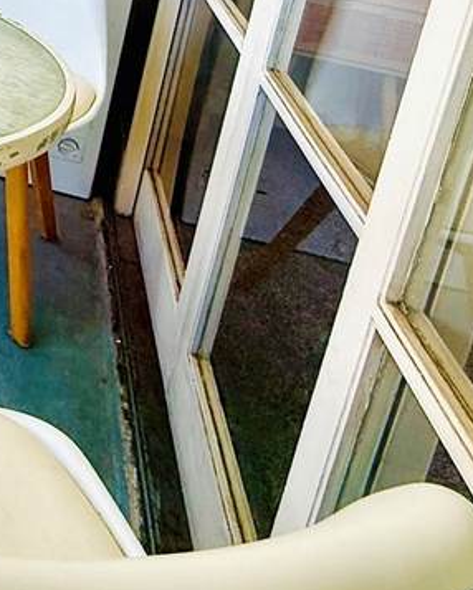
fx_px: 857
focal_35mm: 49
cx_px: -210
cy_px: -88
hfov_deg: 24.8
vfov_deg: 32.5
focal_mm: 2.22
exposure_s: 1/340
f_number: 2.2
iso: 50
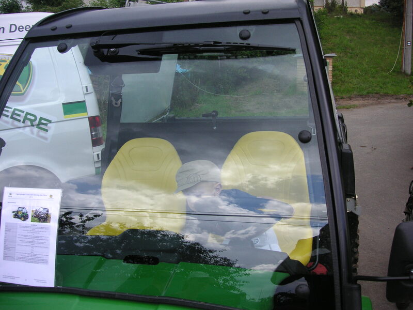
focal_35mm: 37
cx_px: 206
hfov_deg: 50.1
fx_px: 441
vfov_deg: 38.7
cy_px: 155
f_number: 2.8
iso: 50
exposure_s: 1/500
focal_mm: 6.1
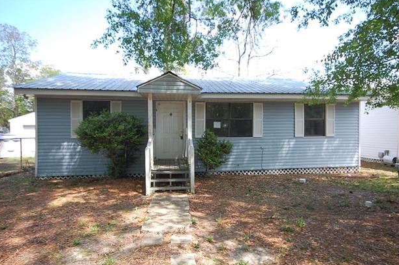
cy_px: 136
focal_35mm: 22
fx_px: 244
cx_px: 202
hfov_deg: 78.6
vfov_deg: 57.1
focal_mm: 14
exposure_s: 1/200
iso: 400
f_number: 7.1
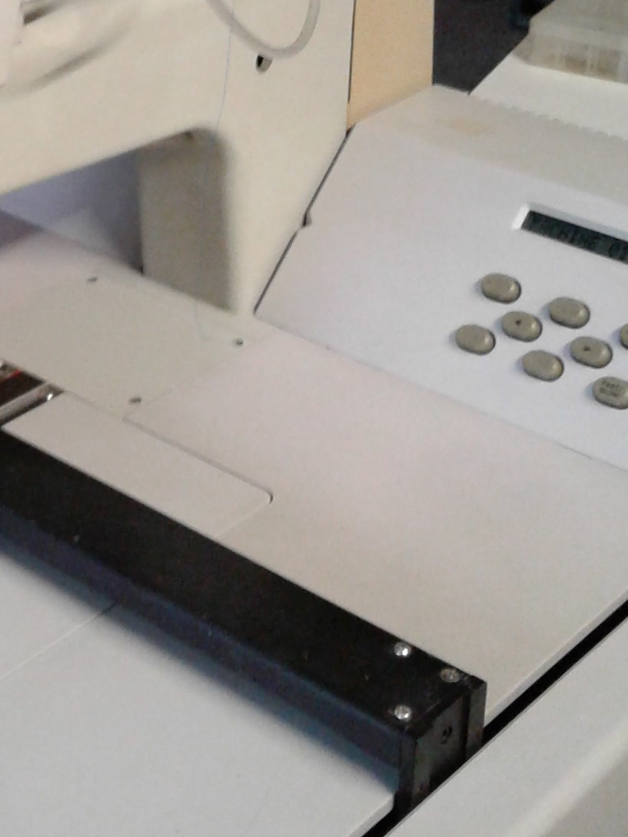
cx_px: 41
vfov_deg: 24.4
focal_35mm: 78
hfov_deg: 18.5
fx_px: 1887
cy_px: 108
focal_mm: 3.3
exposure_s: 1/12
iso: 100
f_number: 2.2
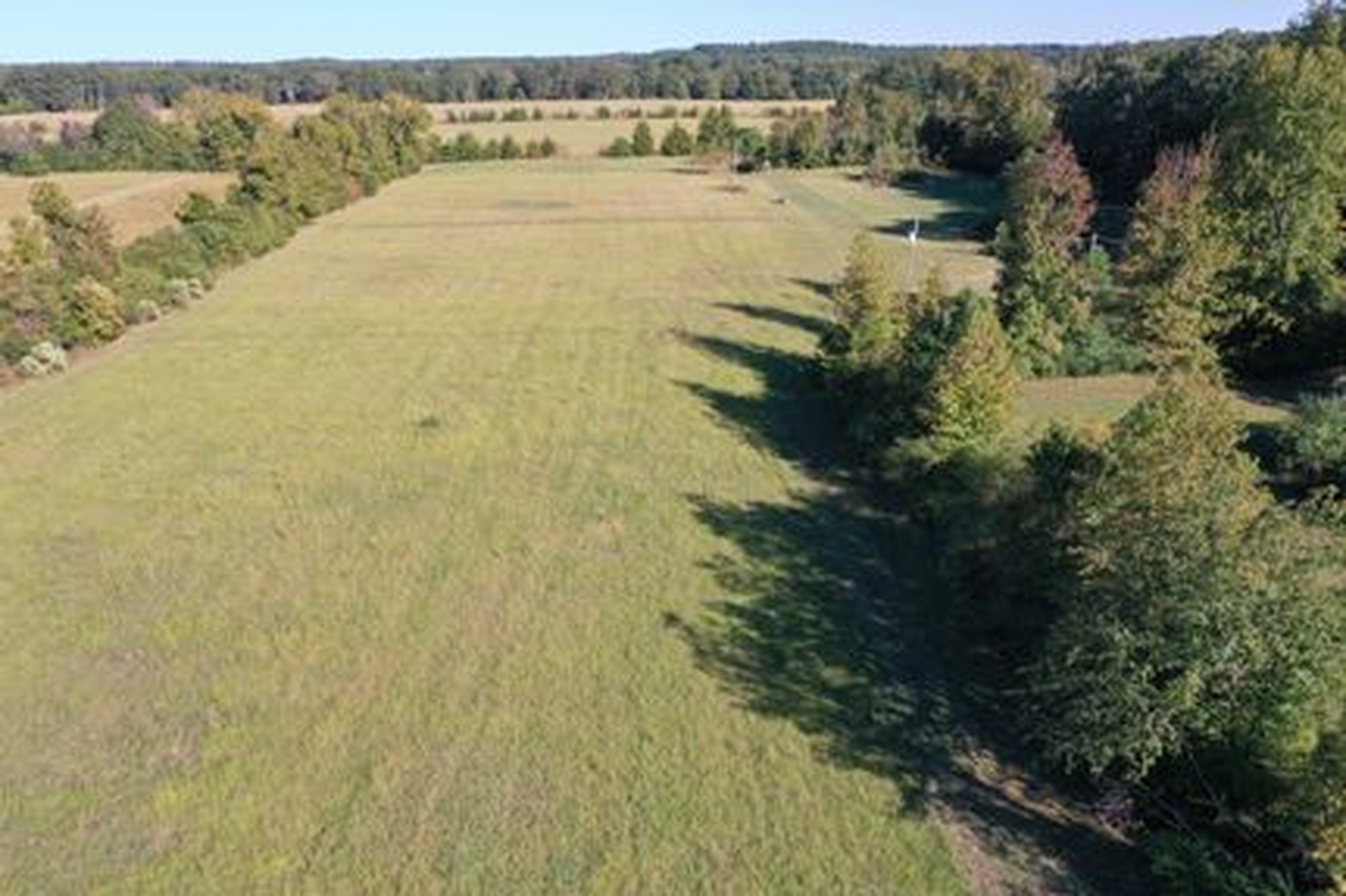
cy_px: 448
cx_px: 673
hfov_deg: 65.5
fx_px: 1046
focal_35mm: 28
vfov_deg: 46.4
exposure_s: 1/320
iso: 100
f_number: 5.6
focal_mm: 10.26
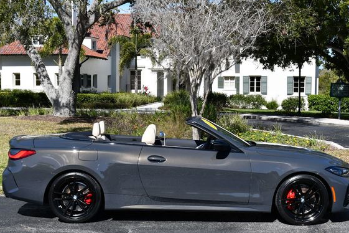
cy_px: 118
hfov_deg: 31.4
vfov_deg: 21.2
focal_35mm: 64
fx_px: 620
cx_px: 180
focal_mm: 28
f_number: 8
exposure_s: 1/250
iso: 100
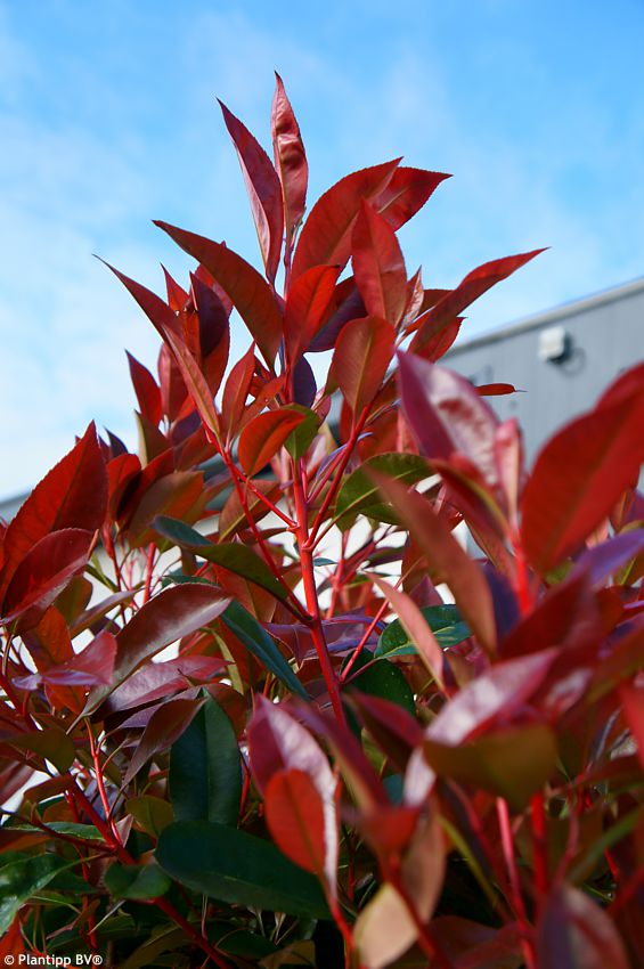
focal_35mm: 45
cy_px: 484
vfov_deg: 43.6
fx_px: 1210
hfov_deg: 29.8
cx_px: 322
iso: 200
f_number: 4.5
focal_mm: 30
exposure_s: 1/500
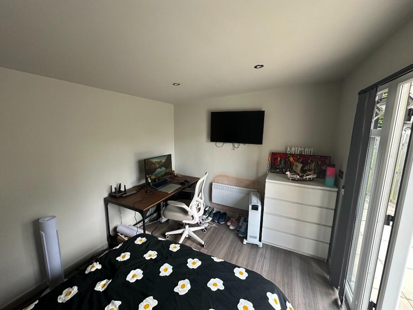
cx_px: 206
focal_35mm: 14
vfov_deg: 85.7
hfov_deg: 102.1
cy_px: 155
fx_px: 167
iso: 160
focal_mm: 2.22
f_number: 2.2
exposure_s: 1/99
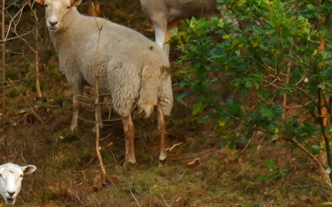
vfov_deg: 1.3
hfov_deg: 2.1
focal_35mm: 988
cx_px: 215
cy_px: 458
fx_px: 8941
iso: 640
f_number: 5.6
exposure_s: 1/170
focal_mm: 113.8
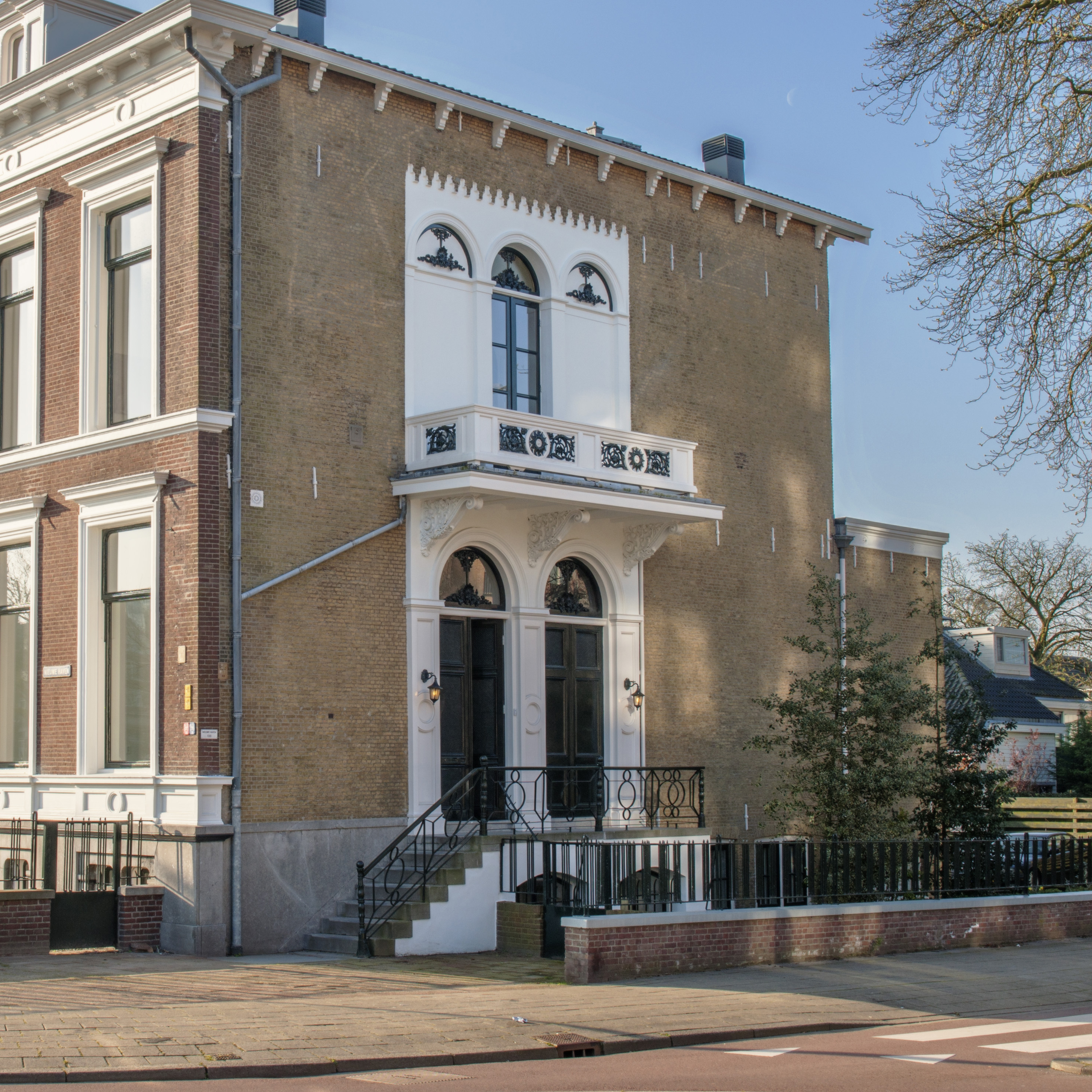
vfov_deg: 31.6
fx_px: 1927
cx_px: 342
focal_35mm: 54
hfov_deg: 31.3
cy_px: 464
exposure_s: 1/90
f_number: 11
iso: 100
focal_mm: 31
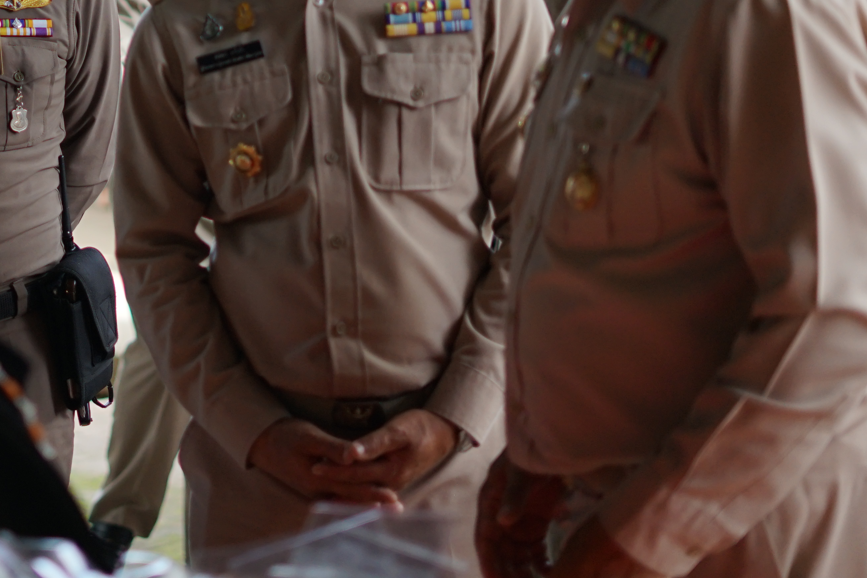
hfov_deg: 17.3
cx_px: -39
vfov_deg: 11.8
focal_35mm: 115
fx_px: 2769
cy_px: 9
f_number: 1.8
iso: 400
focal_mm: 50
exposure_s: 1/1250
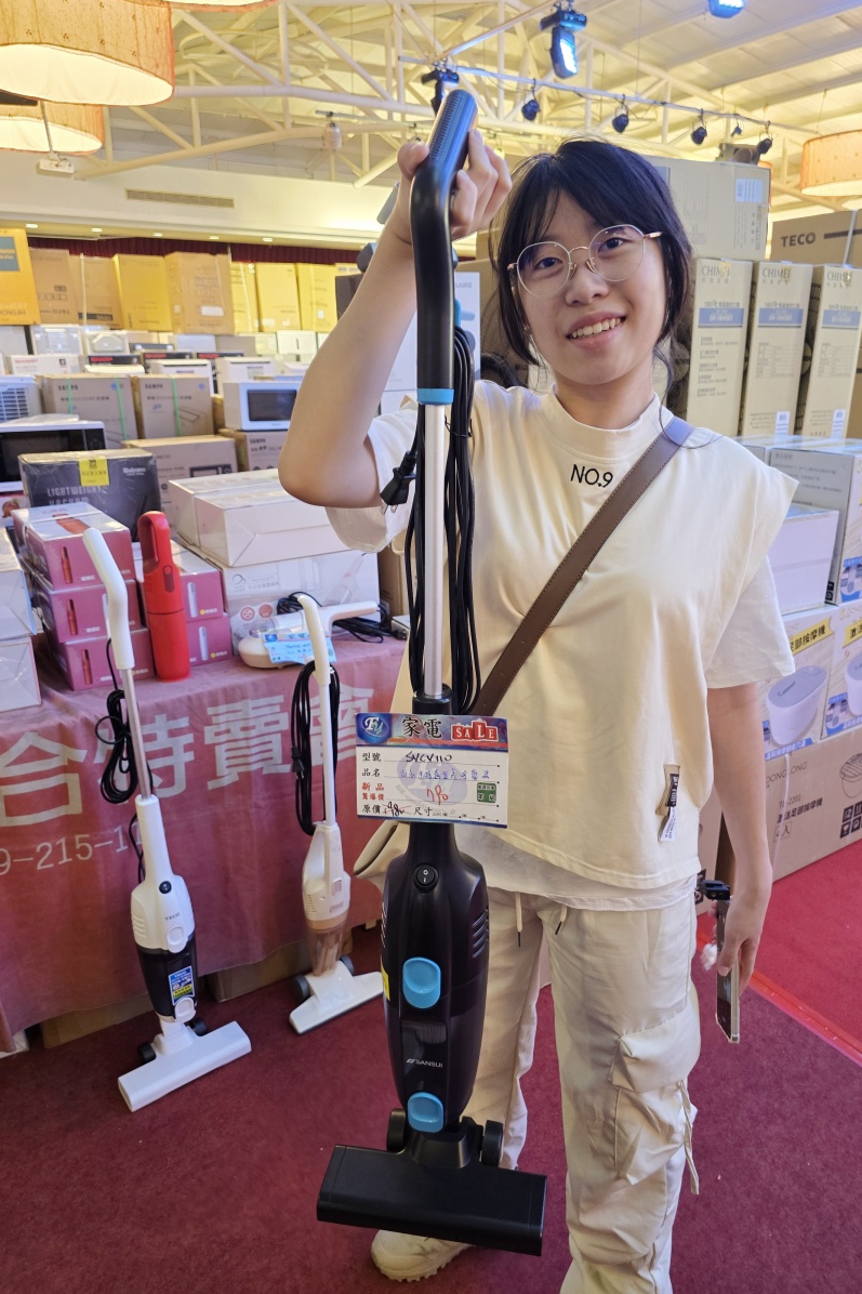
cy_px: 646
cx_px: 476
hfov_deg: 53.0
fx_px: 862
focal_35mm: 24
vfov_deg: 73.8
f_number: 1.7
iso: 320
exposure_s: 1/30.2
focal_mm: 6.3
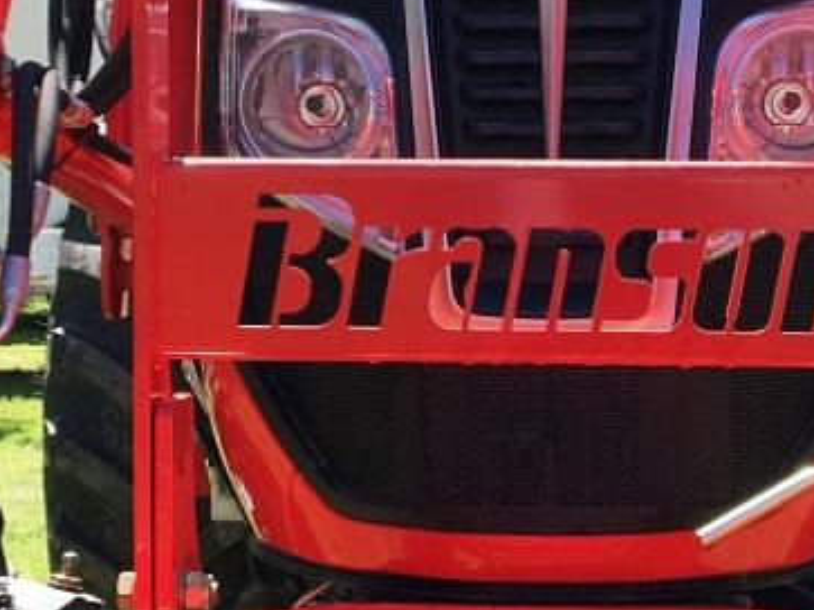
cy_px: 345
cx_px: 442
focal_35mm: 96
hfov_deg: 20.4
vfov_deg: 15.4
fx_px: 2257
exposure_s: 1/458
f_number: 2.2
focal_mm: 4.15
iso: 25
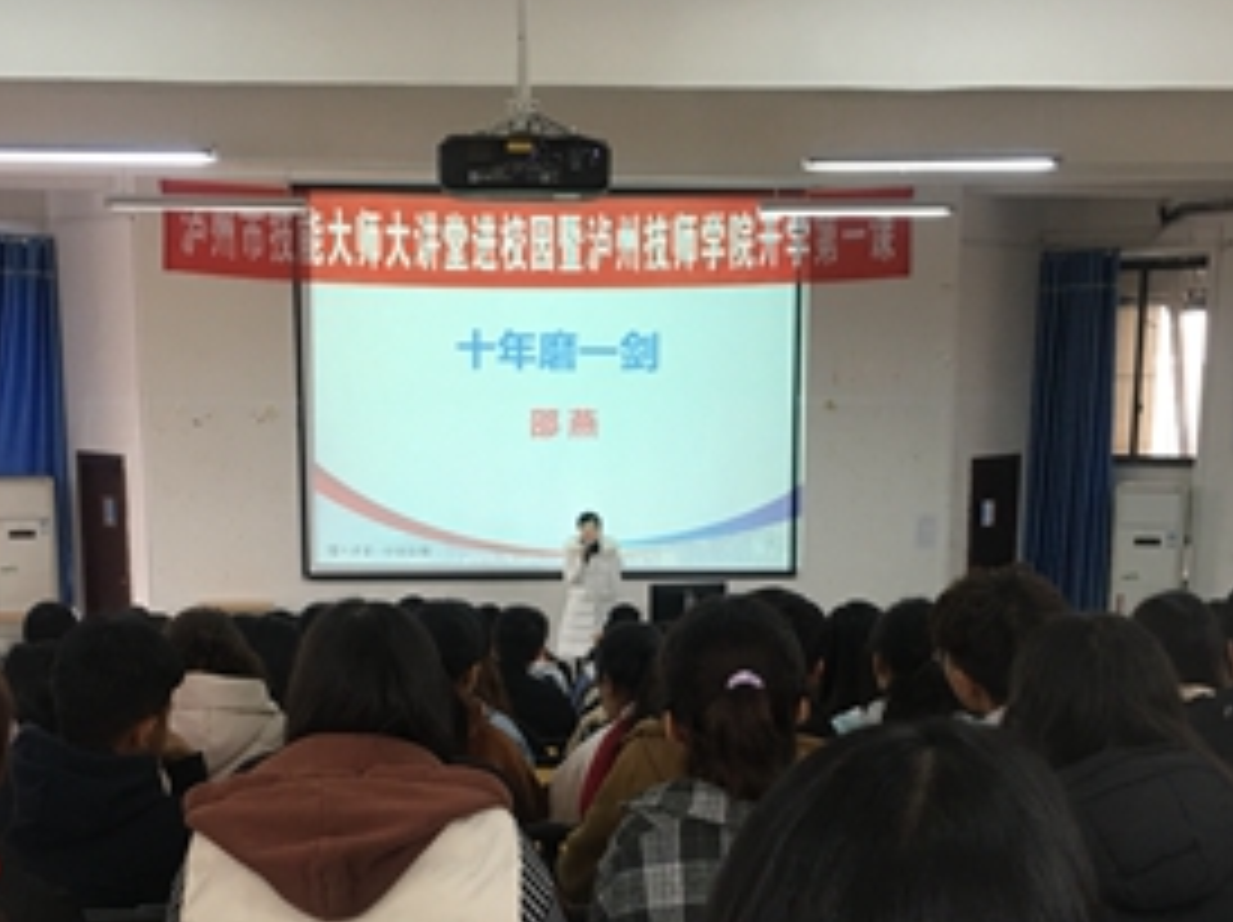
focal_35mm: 53
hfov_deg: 36.2
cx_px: 639
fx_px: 1886
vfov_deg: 26.9
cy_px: 753
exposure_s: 1/17
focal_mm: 4.15
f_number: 2.2
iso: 50
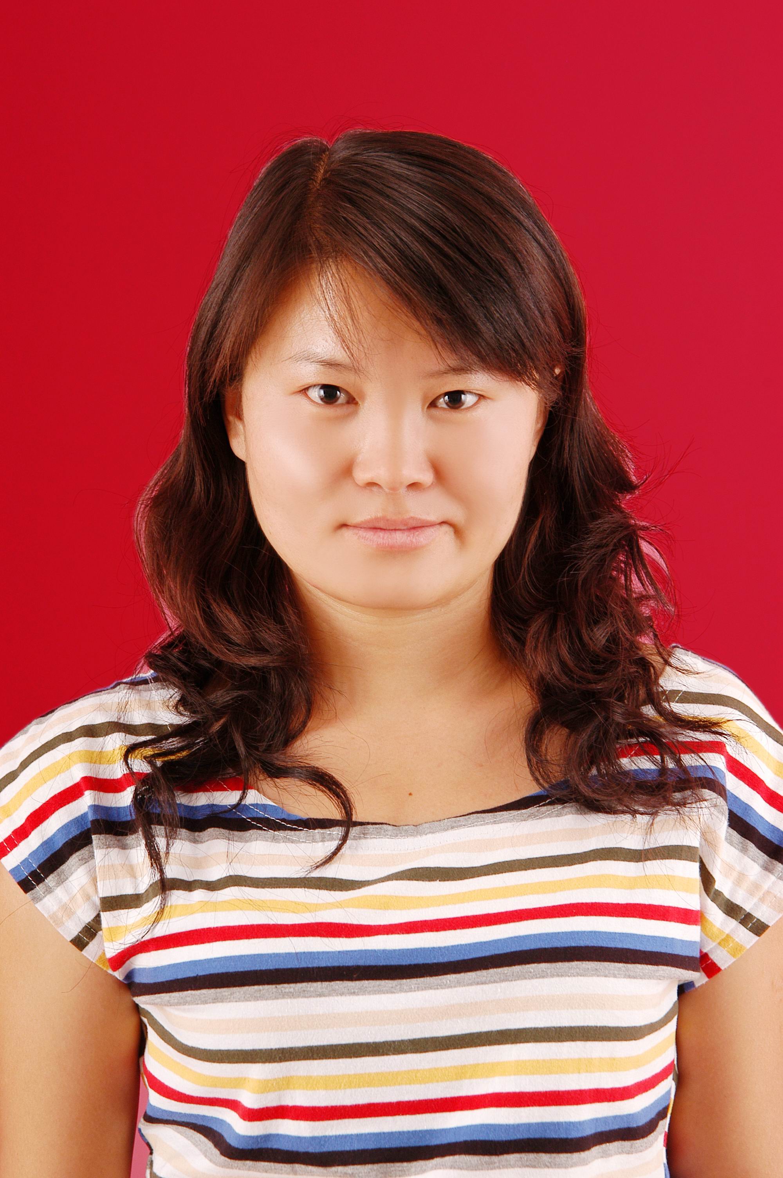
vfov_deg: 18.2
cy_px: 589
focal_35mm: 112
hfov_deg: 12.2
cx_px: 392
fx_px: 3677
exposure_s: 1/125
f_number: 6.3
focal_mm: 75
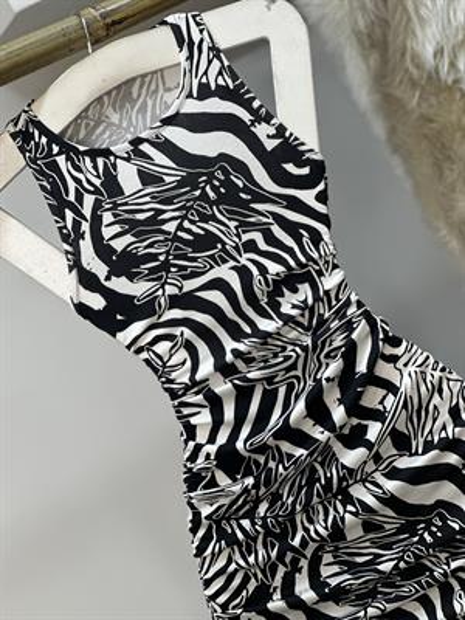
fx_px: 1379
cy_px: 310
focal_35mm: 77
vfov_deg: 25.3
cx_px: 232
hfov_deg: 19.1
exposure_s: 1/100
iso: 160
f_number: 2.8
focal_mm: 9
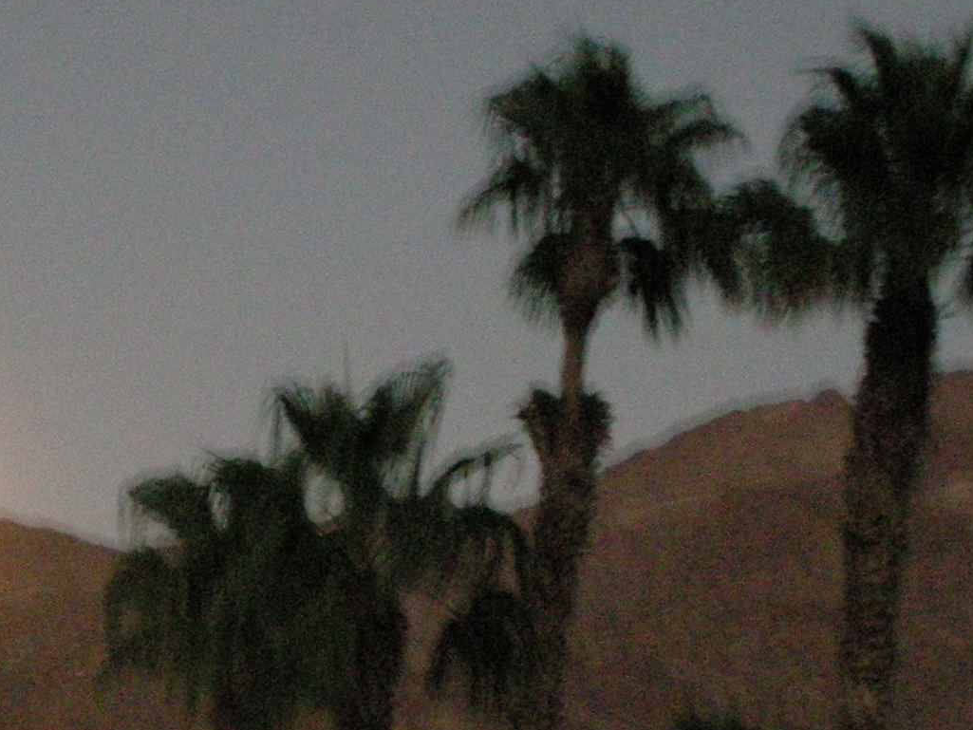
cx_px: -1
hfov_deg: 11.0
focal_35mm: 178
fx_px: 5004
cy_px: 624
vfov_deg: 8.3
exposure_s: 1/2.4
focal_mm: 12.2
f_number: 4.1
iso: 400
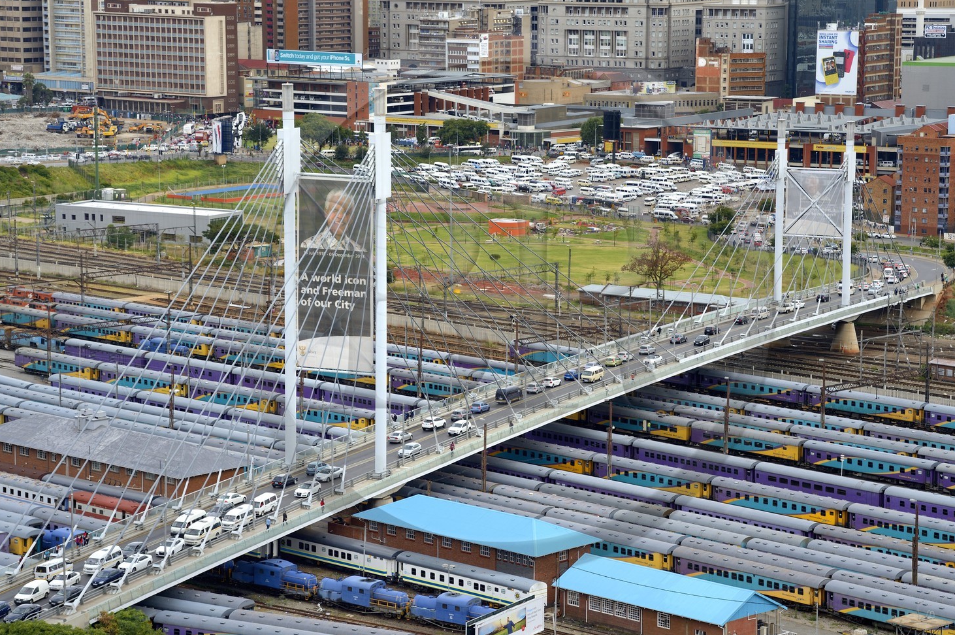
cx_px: 503
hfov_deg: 19.7
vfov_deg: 13.1
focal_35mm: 104
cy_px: 302
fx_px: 2756
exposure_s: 1/320
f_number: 6.3
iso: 200
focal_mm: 95
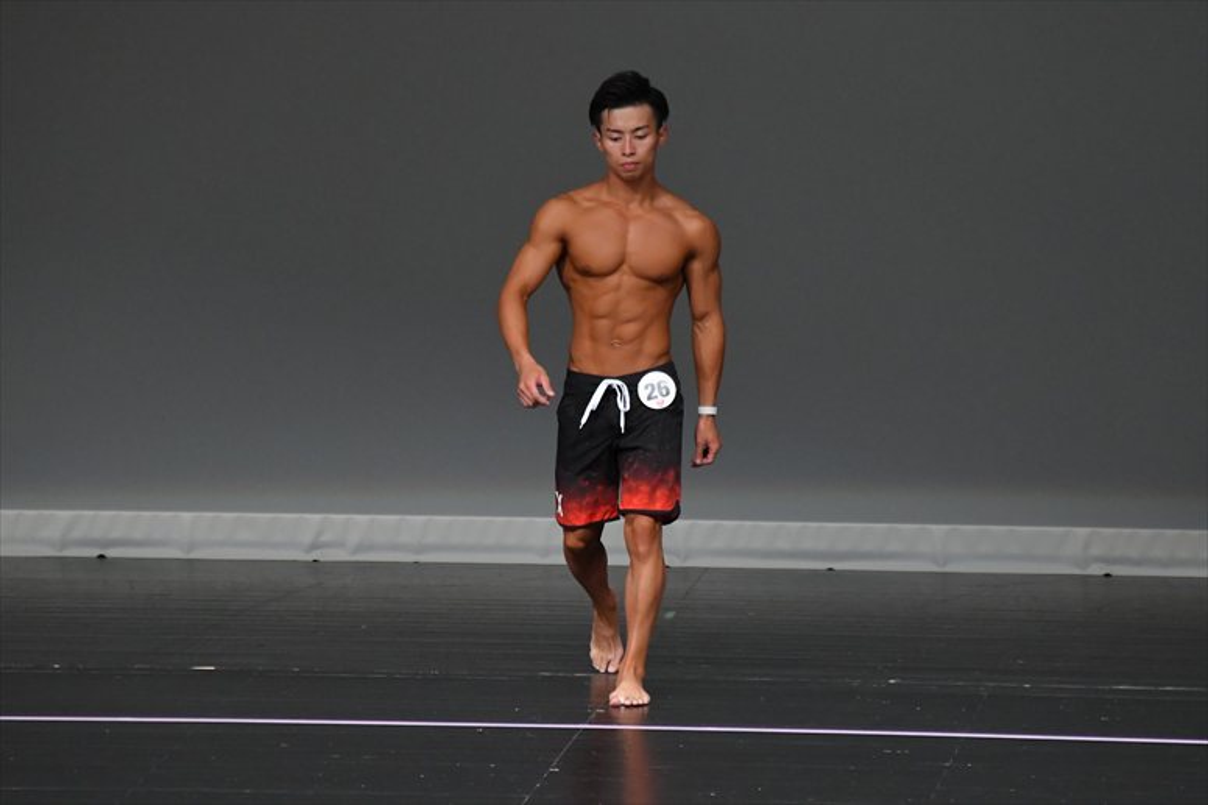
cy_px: 402
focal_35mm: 345
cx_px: 604
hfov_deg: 6.0
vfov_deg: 4.0
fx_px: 11571
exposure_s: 1/400
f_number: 5.6
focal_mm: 230
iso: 4000
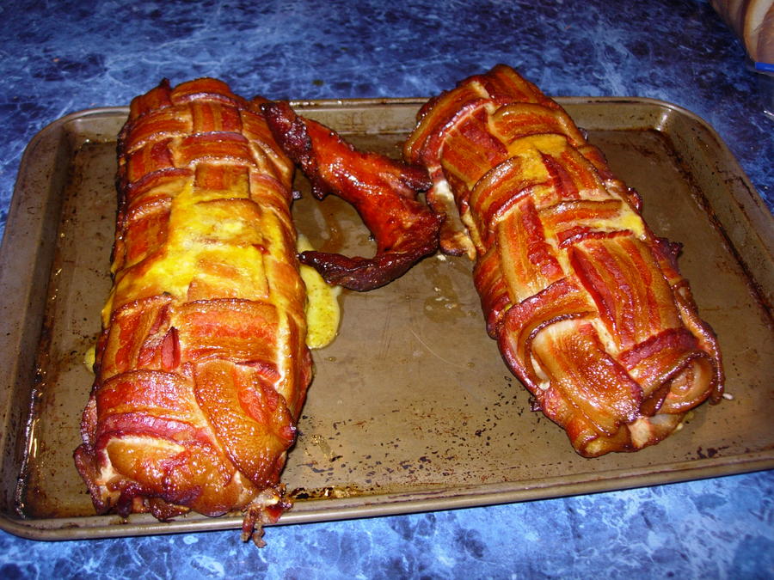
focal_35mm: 38
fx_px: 850
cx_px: 387
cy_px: 290
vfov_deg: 37.7
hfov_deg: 49.0
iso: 79
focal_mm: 7.8
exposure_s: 1/64
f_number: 2.8
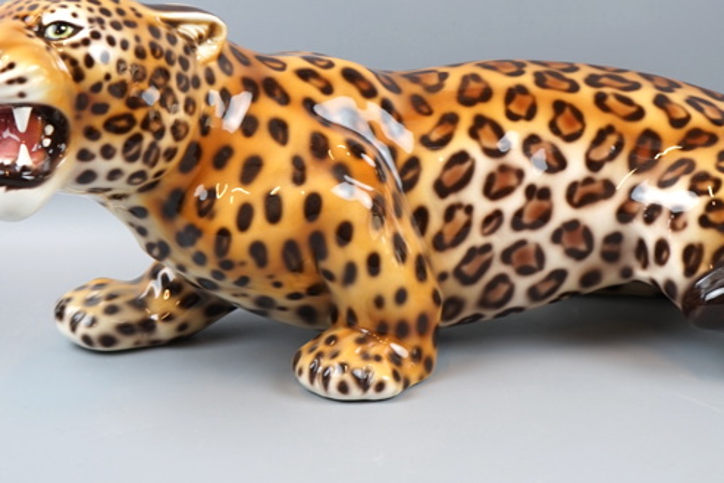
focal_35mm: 84
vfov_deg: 16.3
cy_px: 203
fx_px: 1690
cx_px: 458
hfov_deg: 24.1
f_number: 4.5
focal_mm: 46
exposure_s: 1/60
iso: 160
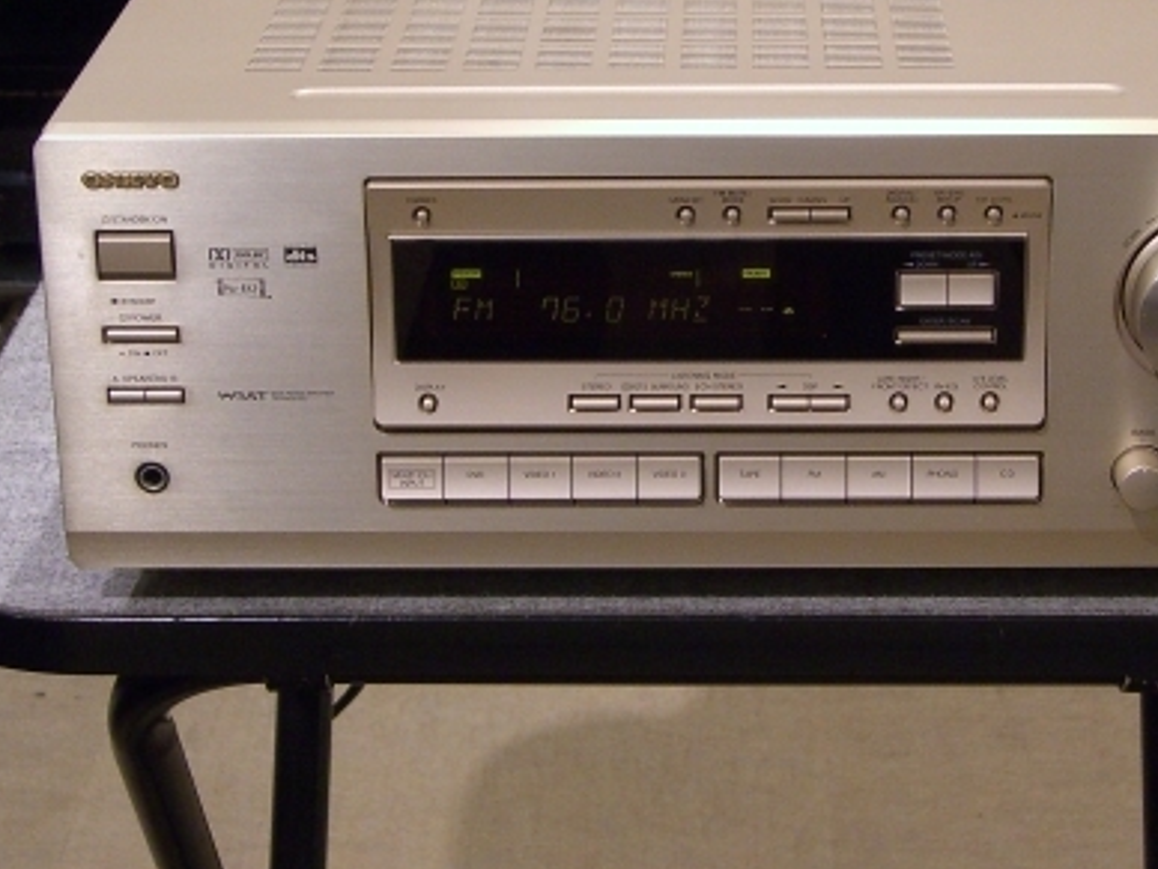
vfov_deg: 15.7
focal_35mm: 94
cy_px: 266
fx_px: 3145
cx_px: 704
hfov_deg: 20.8
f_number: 3.6
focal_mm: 11.8
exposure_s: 1/20
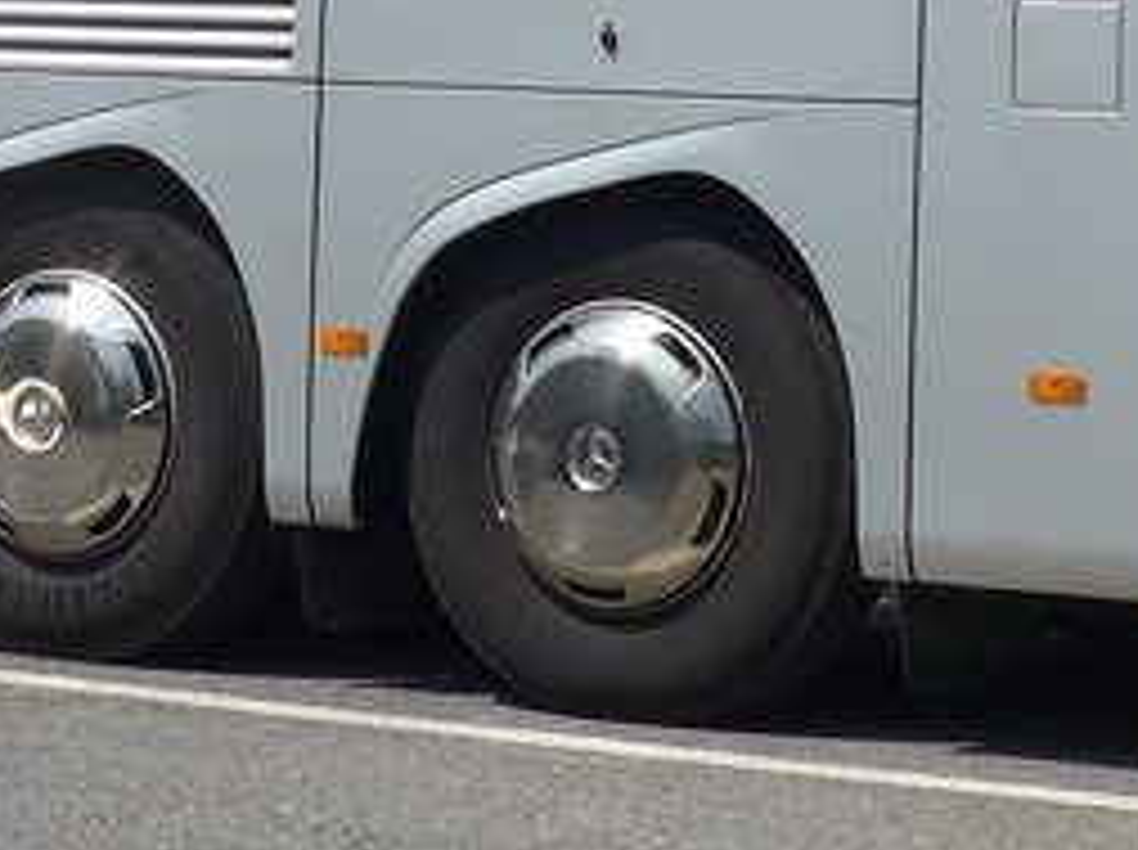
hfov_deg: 11.5
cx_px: 229
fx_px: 5614
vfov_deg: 8.4
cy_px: -468
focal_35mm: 171
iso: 80
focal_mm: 7.5
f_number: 3.2
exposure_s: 1/1600
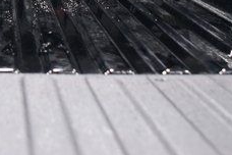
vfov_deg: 13.1
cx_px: -2
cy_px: -50
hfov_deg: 19.6
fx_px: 651
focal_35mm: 101
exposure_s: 1/50
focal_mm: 24
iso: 1600
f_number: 2.8
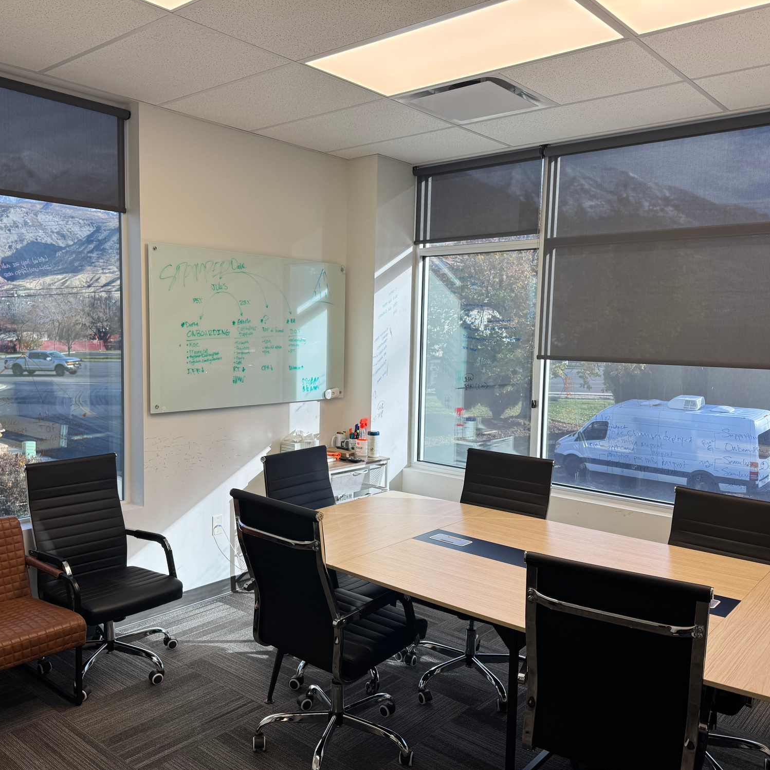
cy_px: 390
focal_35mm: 29
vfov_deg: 55.6
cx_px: 370
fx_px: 730
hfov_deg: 55.6
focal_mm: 6.76
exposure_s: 1/178
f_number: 1.78
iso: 64
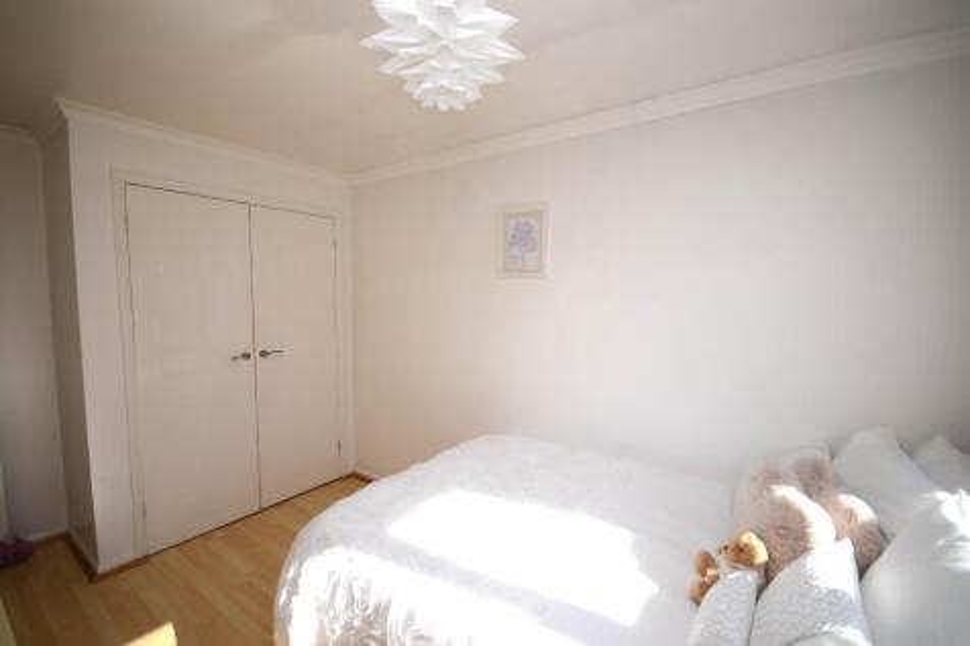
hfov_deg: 100.4
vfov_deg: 77.3
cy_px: 323
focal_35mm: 15
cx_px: 485
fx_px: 404
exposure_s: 1/250
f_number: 4
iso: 100
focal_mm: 10
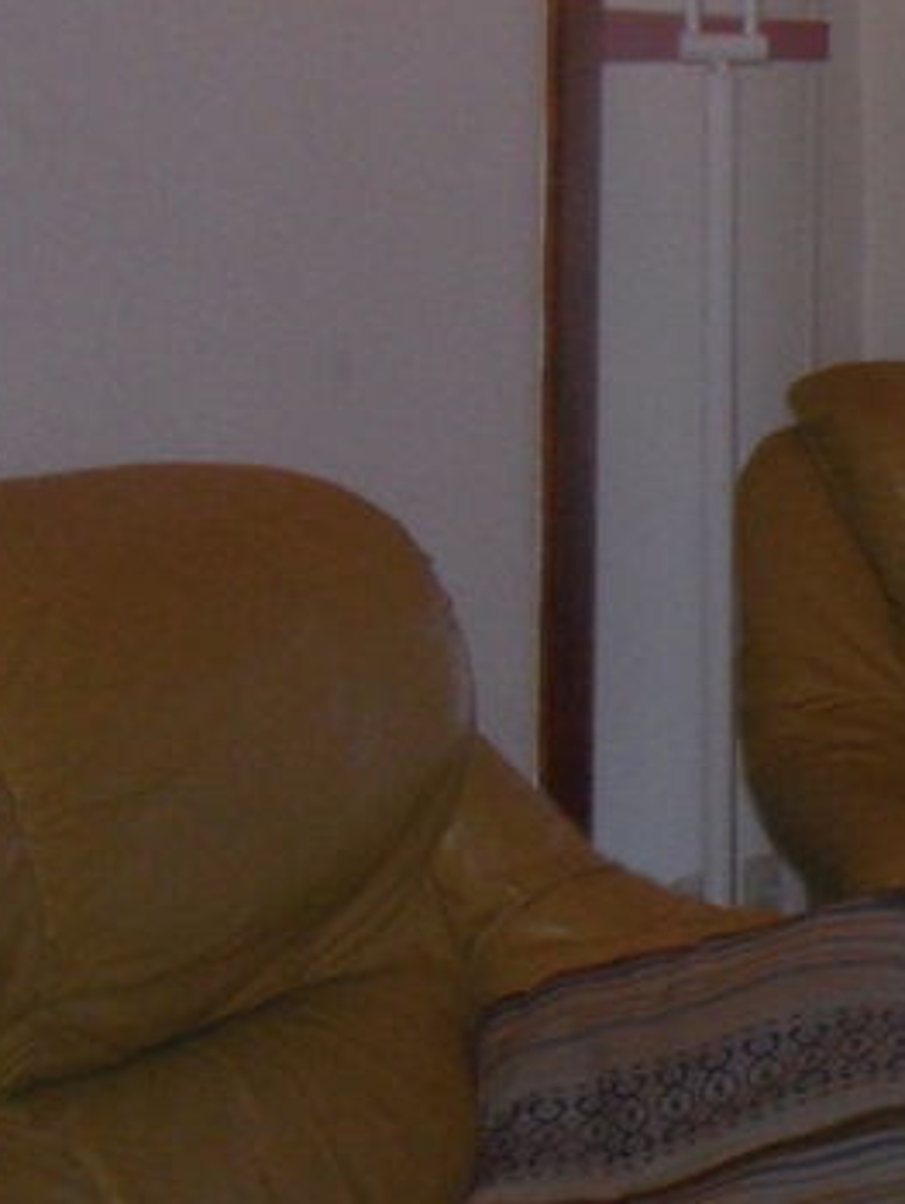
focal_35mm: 160
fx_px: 5571
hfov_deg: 8.0
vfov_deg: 12.3
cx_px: 2650
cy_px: 712
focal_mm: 6.3
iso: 100
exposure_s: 1/45
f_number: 3.5
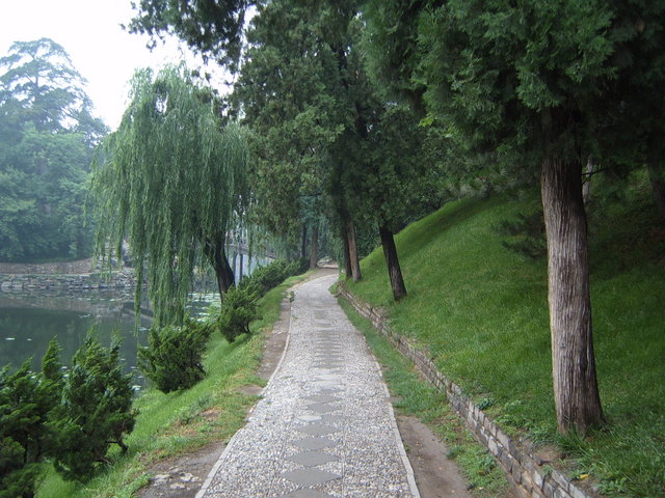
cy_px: 249
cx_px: 332
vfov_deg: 38.7
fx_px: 711
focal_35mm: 37
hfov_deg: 50.1
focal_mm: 6.2
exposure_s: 1/180
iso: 63
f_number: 2.9
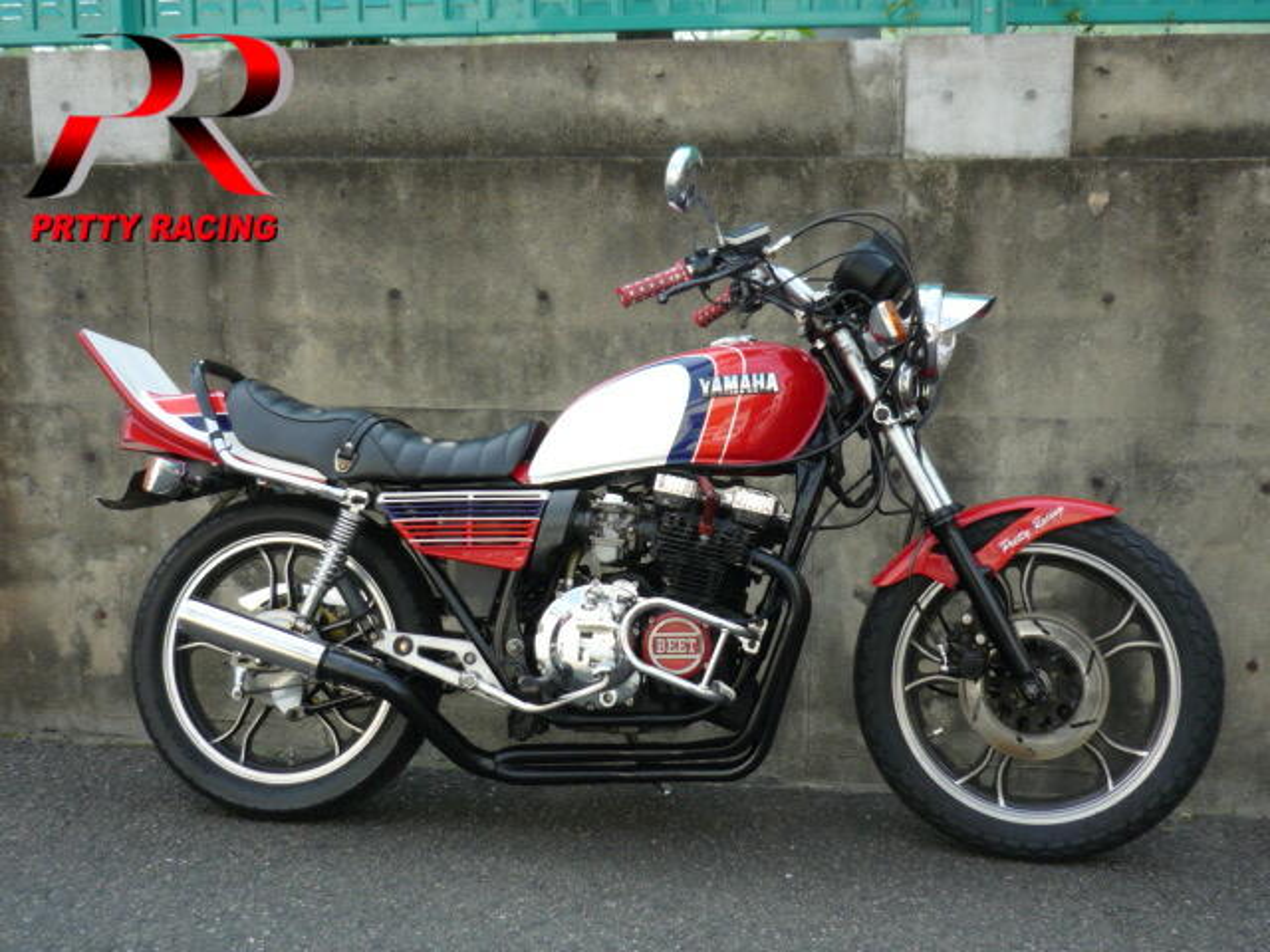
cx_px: 635
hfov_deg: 44.8
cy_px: 476
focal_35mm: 42
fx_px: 1541
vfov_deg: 34.3
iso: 100
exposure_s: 1/400
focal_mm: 5.5
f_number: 2.8
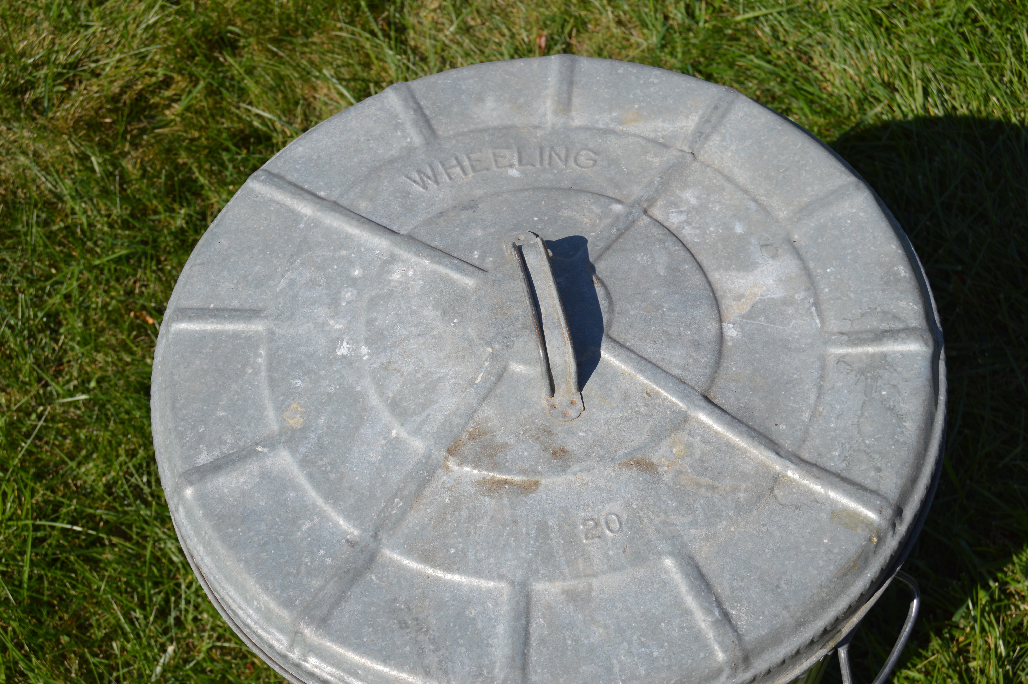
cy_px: 342
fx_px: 1455
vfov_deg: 26.4
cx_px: 514
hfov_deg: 38.9
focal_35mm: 51
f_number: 9
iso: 100
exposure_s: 1/320
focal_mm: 34
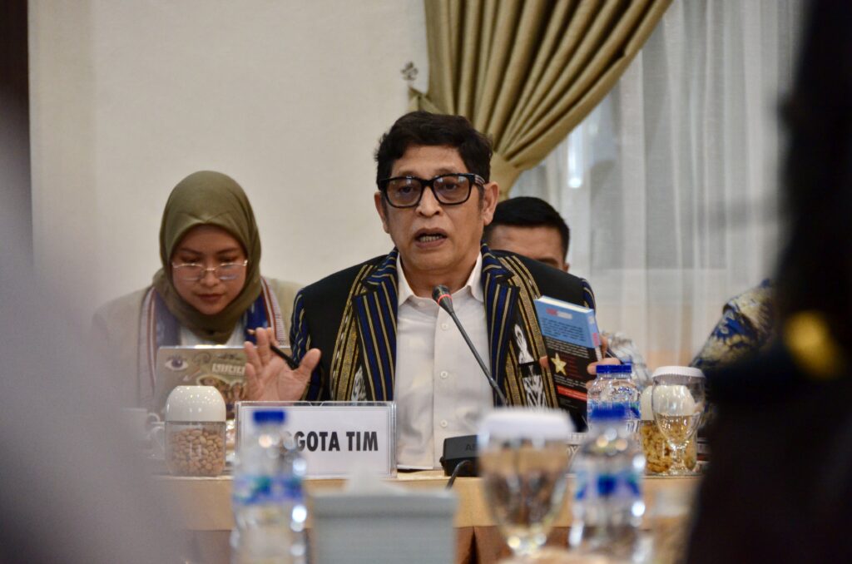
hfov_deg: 9.2
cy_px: 282
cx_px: 426
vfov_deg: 6.1
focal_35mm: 225
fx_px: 5313
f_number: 5.6
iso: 1600
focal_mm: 150
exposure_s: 1/80
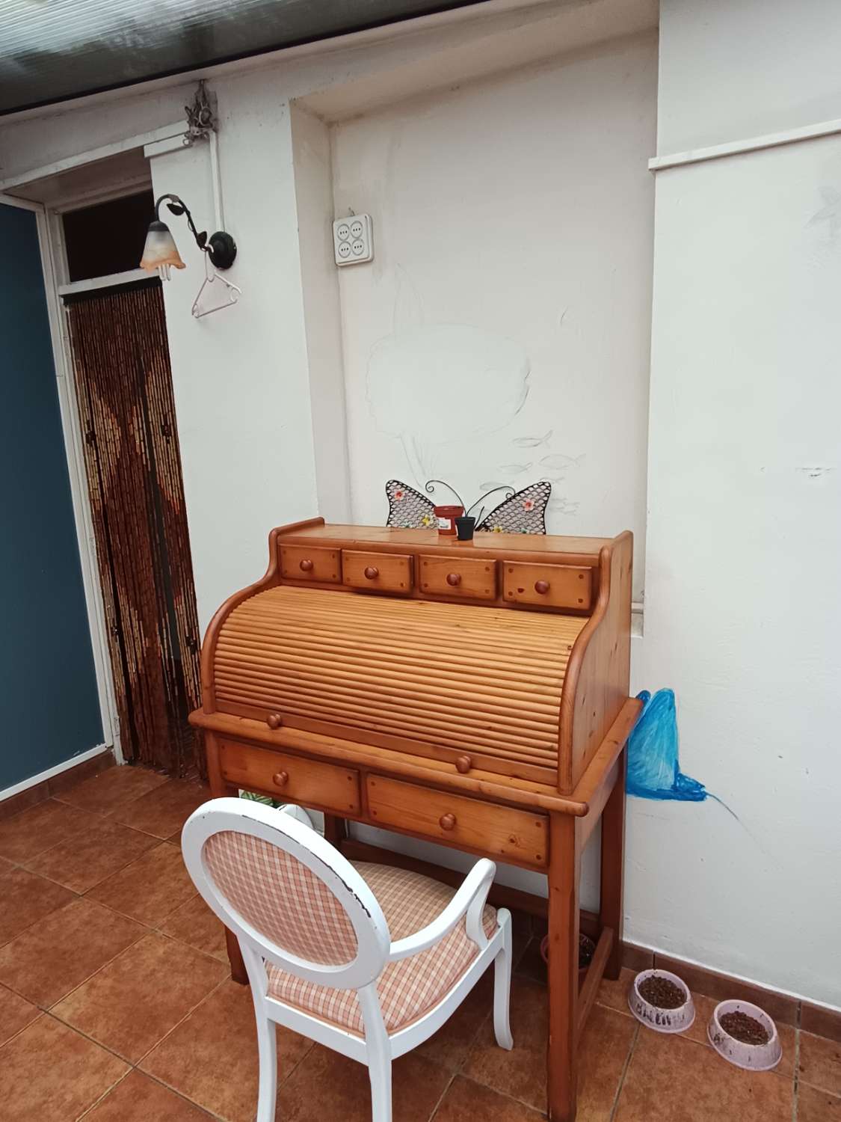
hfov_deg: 66.0
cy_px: 561
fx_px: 648
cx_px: 420
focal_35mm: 20
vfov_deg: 81.7
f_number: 2.2
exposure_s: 1/100
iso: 110
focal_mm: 1.65
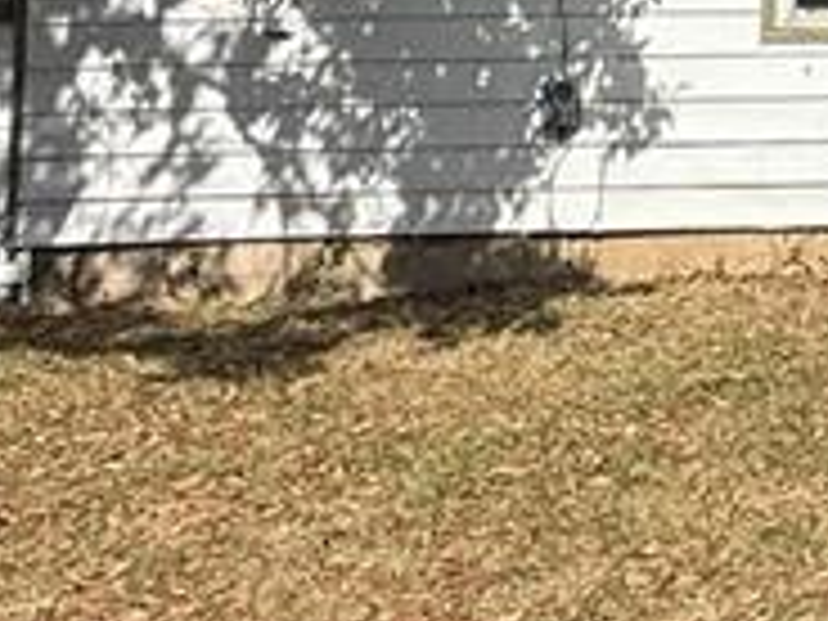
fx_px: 1866
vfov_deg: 17.7
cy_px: -176
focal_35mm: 78
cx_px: 1400
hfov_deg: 19.8
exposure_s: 1/2092
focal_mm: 2.22
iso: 50
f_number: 2.2
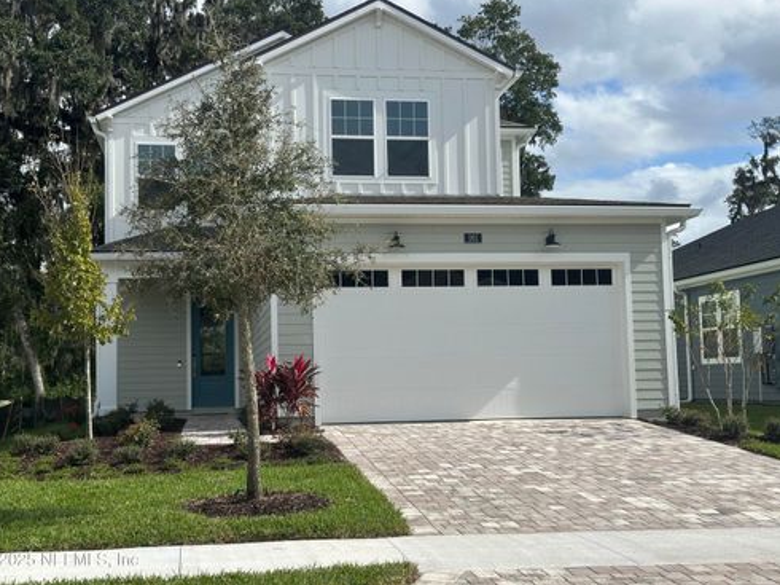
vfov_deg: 29.7
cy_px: 288
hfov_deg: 38.9
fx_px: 1104
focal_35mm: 49
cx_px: 384
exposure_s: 1/5556
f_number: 1.78
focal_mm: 6.86
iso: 64
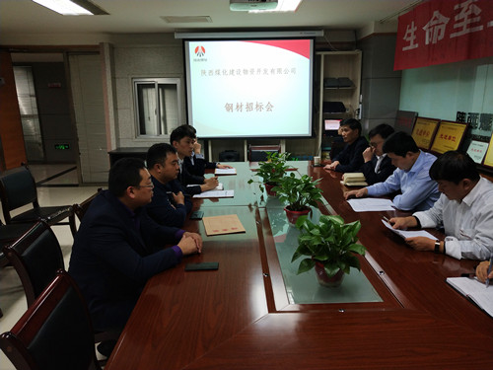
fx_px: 427
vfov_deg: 46.8
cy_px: 185
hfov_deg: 60.0
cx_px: 246
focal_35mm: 30
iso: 146
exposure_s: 1/50
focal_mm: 3.95
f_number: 1.8
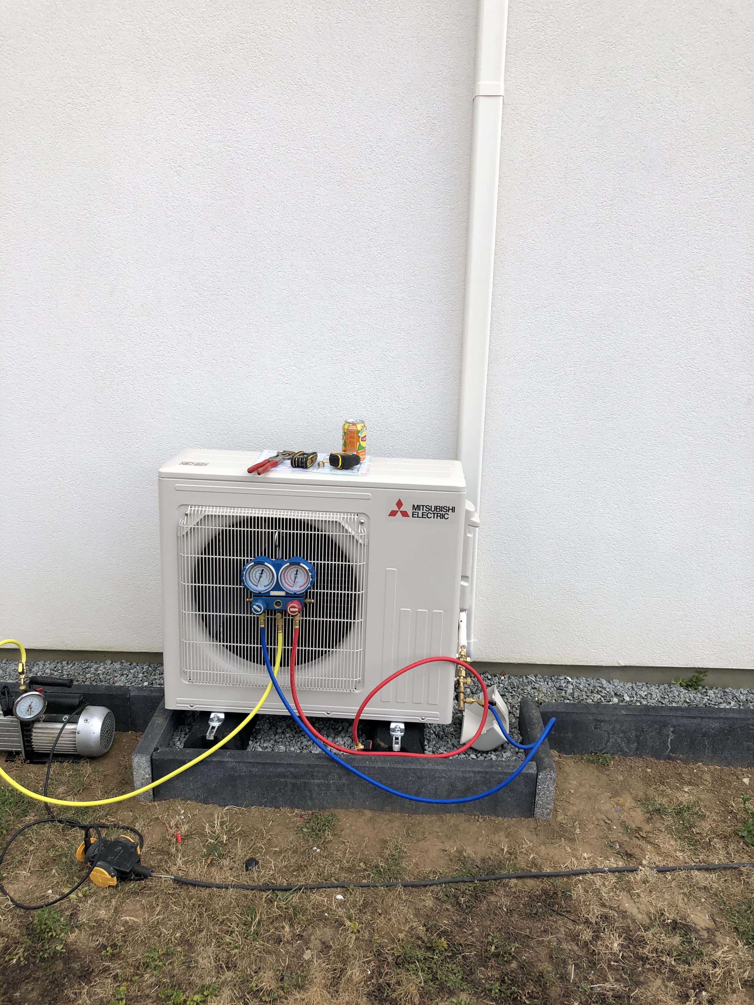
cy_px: 502
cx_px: 377
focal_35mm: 28
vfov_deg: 63.4
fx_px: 813
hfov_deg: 49.7
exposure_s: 1/1143
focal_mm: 3.99
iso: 20
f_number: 1.8
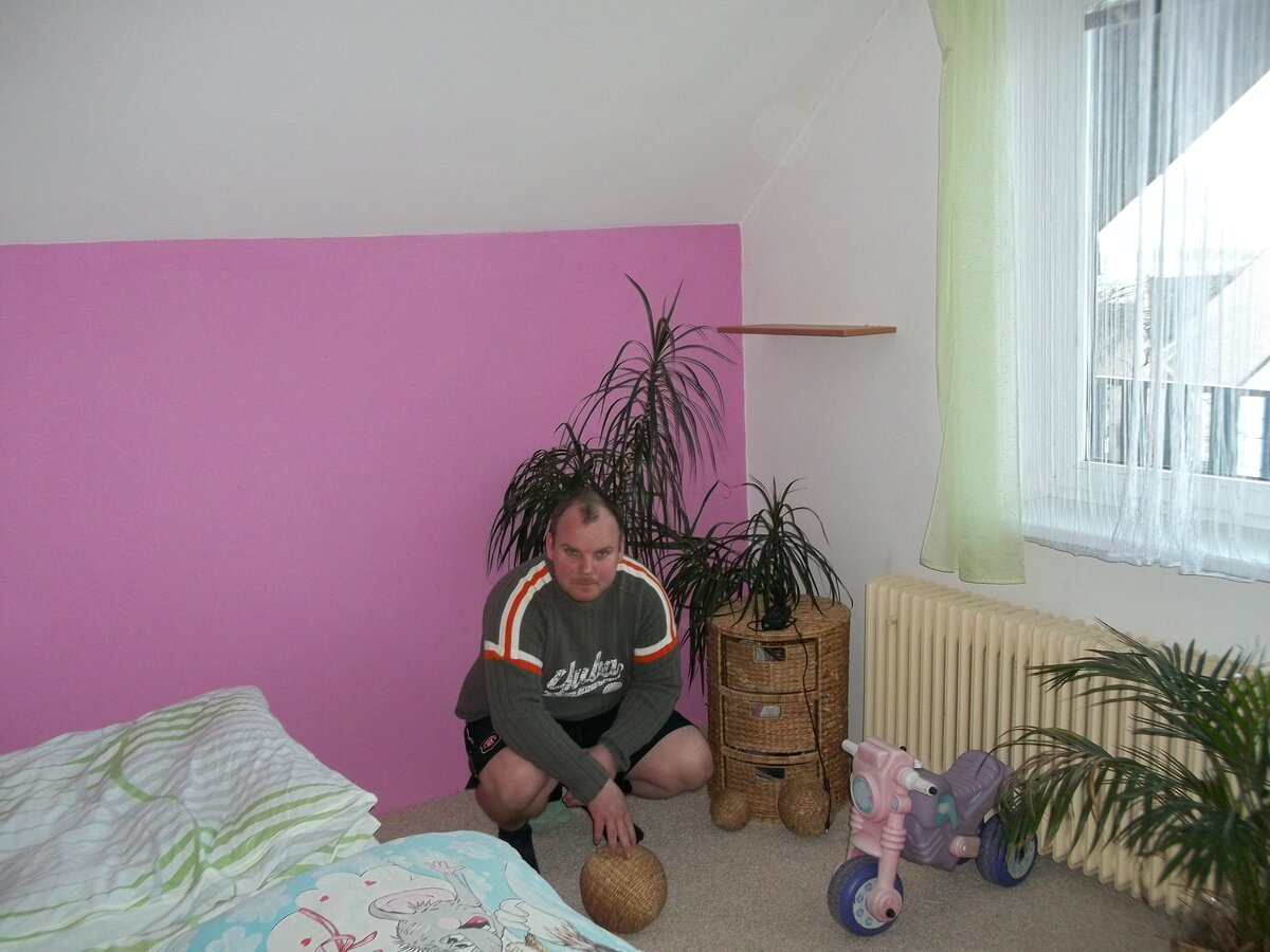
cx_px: 635
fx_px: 1174
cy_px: 476
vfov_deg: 44.2
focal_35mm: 32
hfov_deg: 56.8
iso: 160
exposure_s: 1/30
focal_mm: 5.7
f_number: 2.9
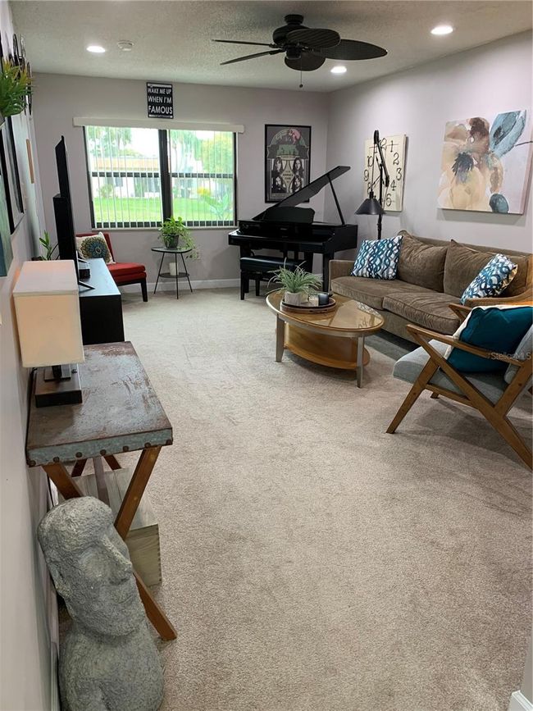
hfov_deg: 53.1
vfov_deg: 67.3
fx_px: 534
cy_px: 356
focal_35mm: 26
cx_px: 266
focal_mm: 4.25
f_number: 1.8
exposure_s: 1/60
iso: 80
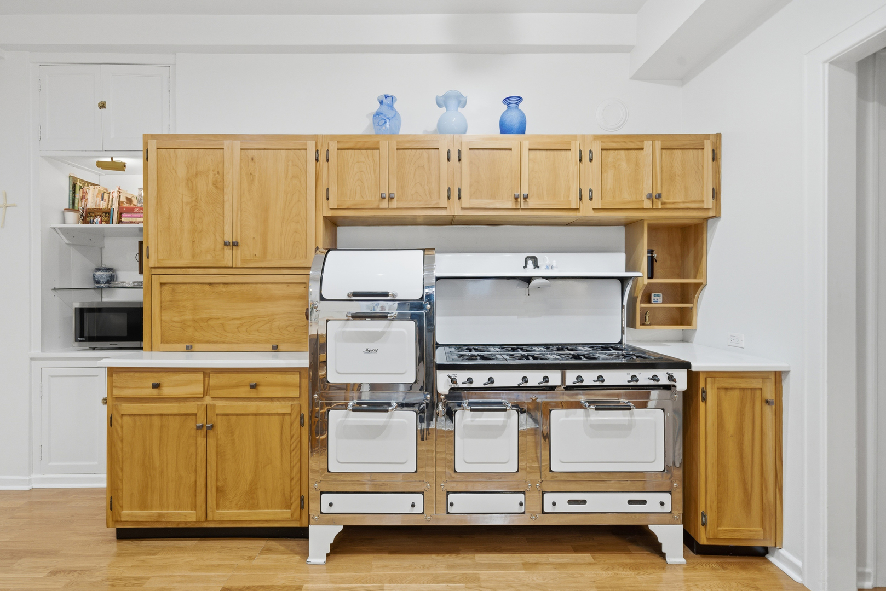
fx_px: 394
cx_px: 443
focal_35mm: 16
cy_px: 296
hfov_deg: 96.7
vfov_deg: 73.8
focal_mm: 16
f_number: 7.1
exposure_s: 1/250
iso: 640
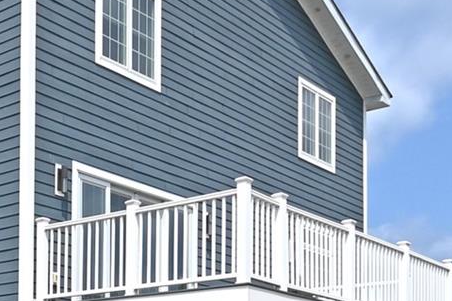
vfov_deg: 18.7
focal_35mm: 68
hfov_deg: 28.1
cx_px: 14
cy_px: 380
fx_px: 853
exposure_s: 1/640
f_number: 9
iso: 100
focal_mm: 10
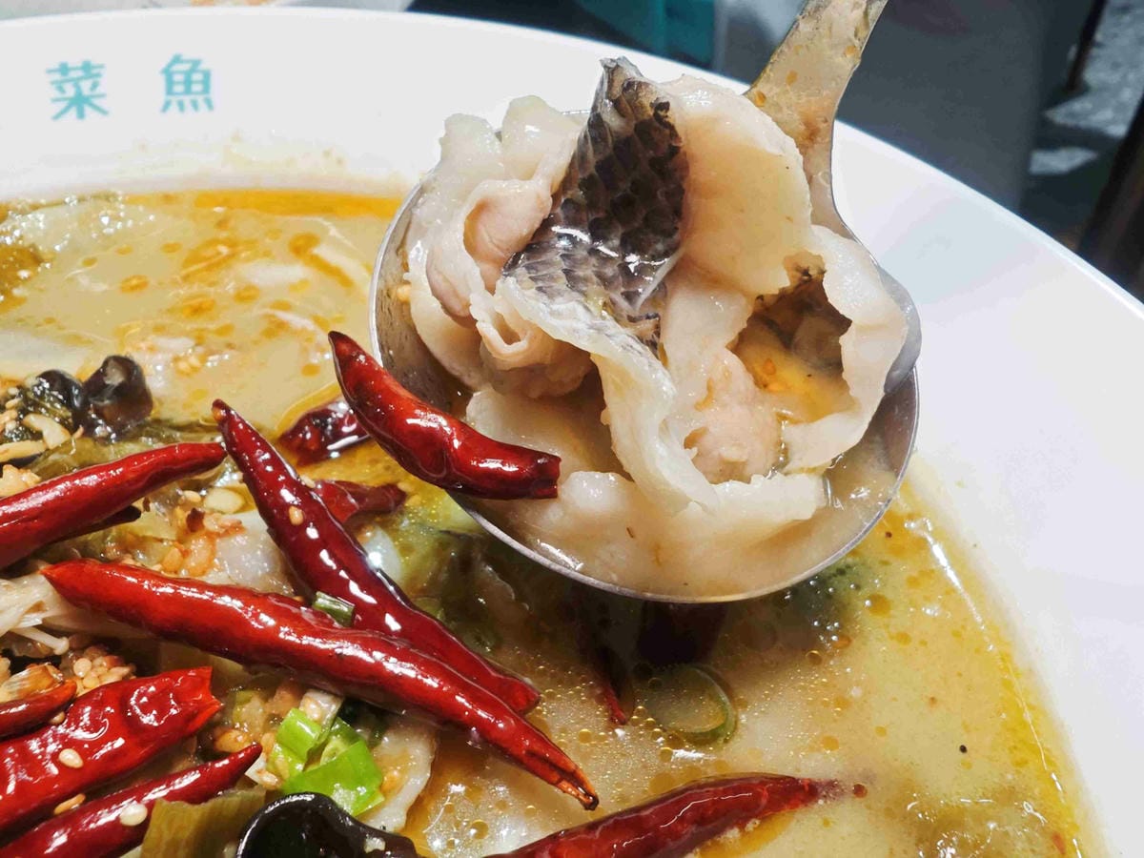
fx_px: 925
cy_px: 429
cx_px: 572
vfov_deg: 49.7
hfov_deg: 63.4
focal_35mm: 28
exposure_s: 1/120
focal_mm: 2.03
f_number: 1.8
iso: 80
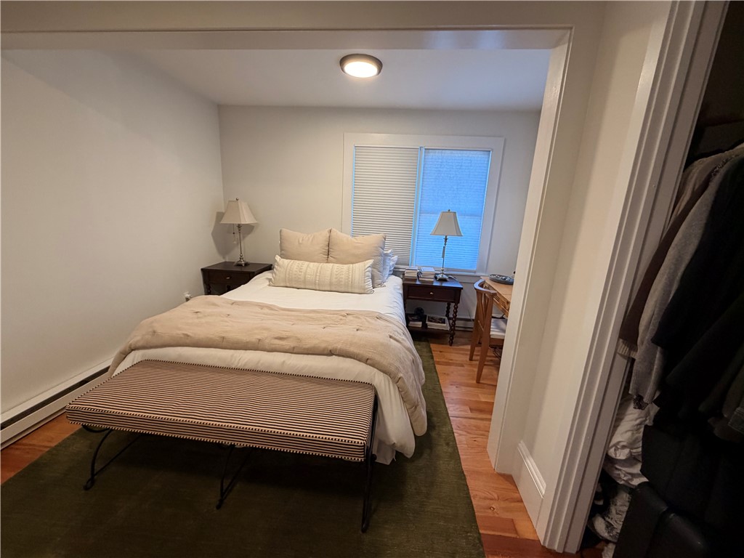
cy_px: 279
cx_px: 372
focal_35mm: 14
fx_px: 301
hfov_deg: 102.1
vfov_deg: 85.7
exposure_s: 1/60
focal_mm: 2.22
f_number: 2.2
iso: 200
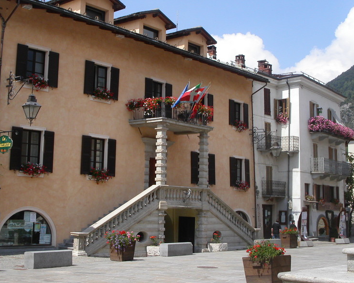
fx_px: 555
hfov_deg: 35.4
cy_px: 141
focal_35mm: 53
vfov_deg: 28.6
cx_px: 167
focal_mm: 10.3
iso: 100
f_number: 8
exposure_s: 1/350
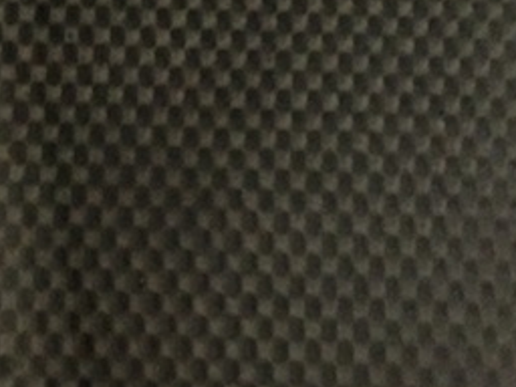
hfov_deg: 19.1
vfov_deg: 14.2
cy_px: 14
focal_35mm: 103
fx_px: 1535
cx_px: 254
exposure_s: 1/15
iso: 400
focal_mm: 4.12
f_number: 2.4
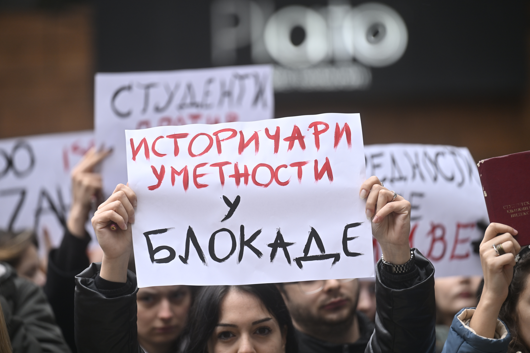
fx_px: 3165
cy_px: 169
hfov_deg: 9.6
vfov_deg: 6.4
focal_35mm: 215
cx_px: 250
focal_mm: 200
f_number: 2.8
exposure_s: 1/250
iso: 320
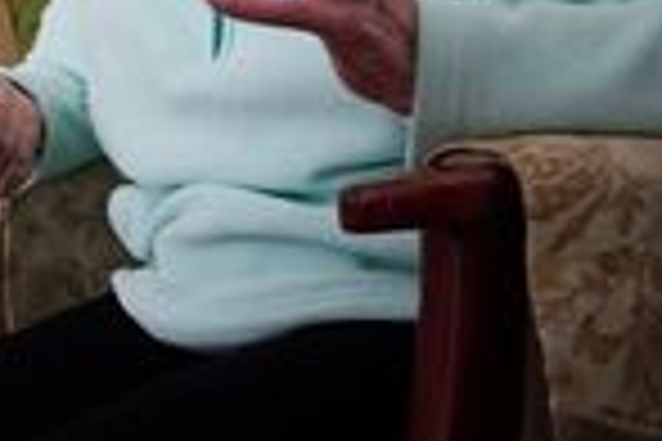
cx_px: -5
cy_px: -117
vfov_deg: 13.5
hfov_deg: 20.2
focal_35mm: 98
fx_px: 1802
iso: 3200
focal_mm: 36
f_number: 4
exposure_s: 1/80
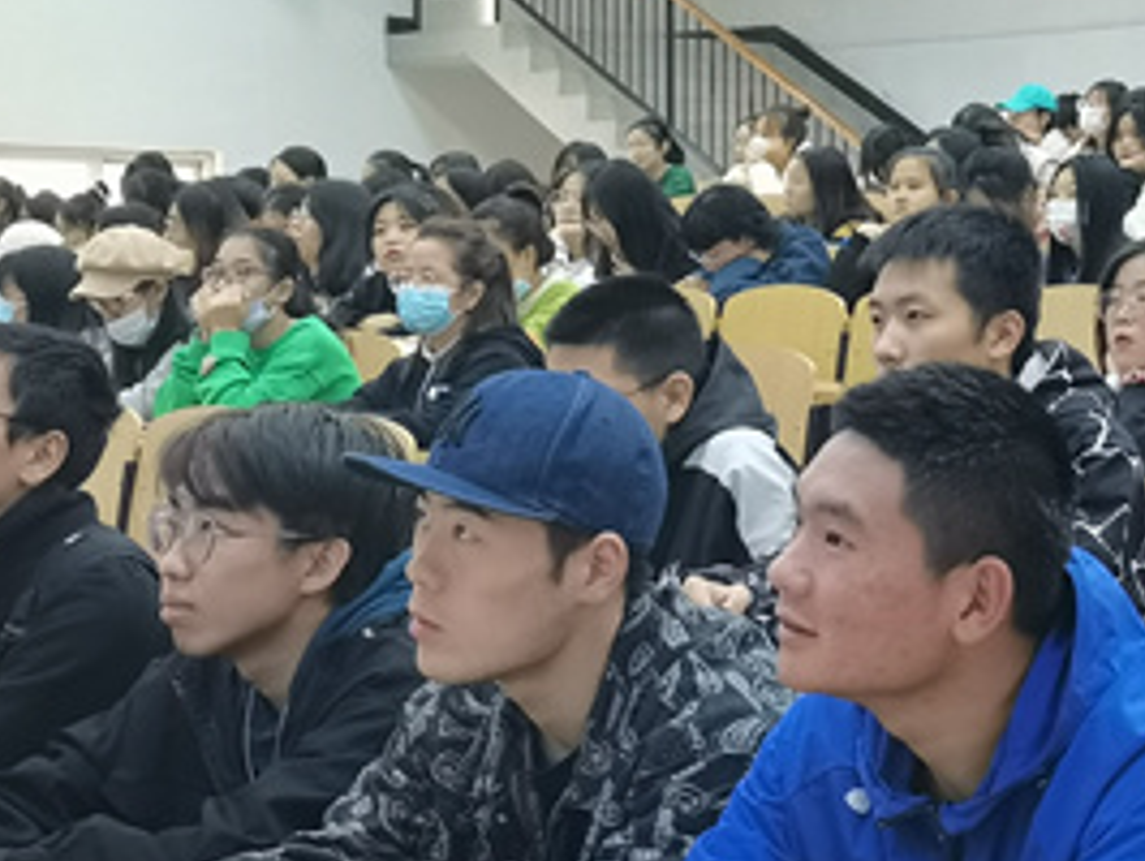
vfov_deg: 16.6
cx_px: 938
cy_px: 250
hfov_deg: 21.7
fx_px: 2947
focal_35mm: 89
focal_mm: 5.58
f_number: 1.8
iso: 400
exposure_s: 1/20.4
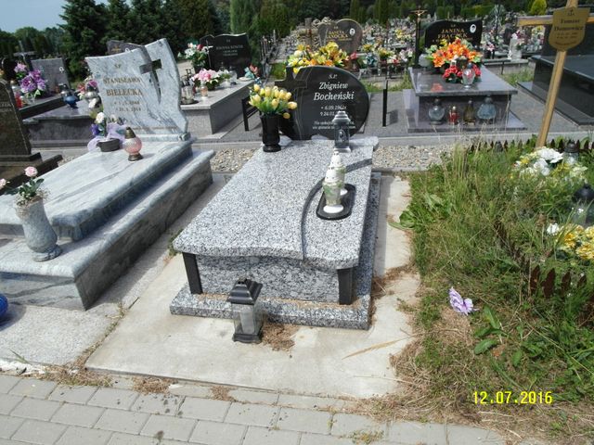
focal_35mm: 24
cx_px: 297
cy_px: 222
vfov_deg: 56.8
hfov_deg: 71.6
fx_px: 412
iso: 80
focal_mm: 5.2
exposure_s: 1/1500
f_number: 3.1
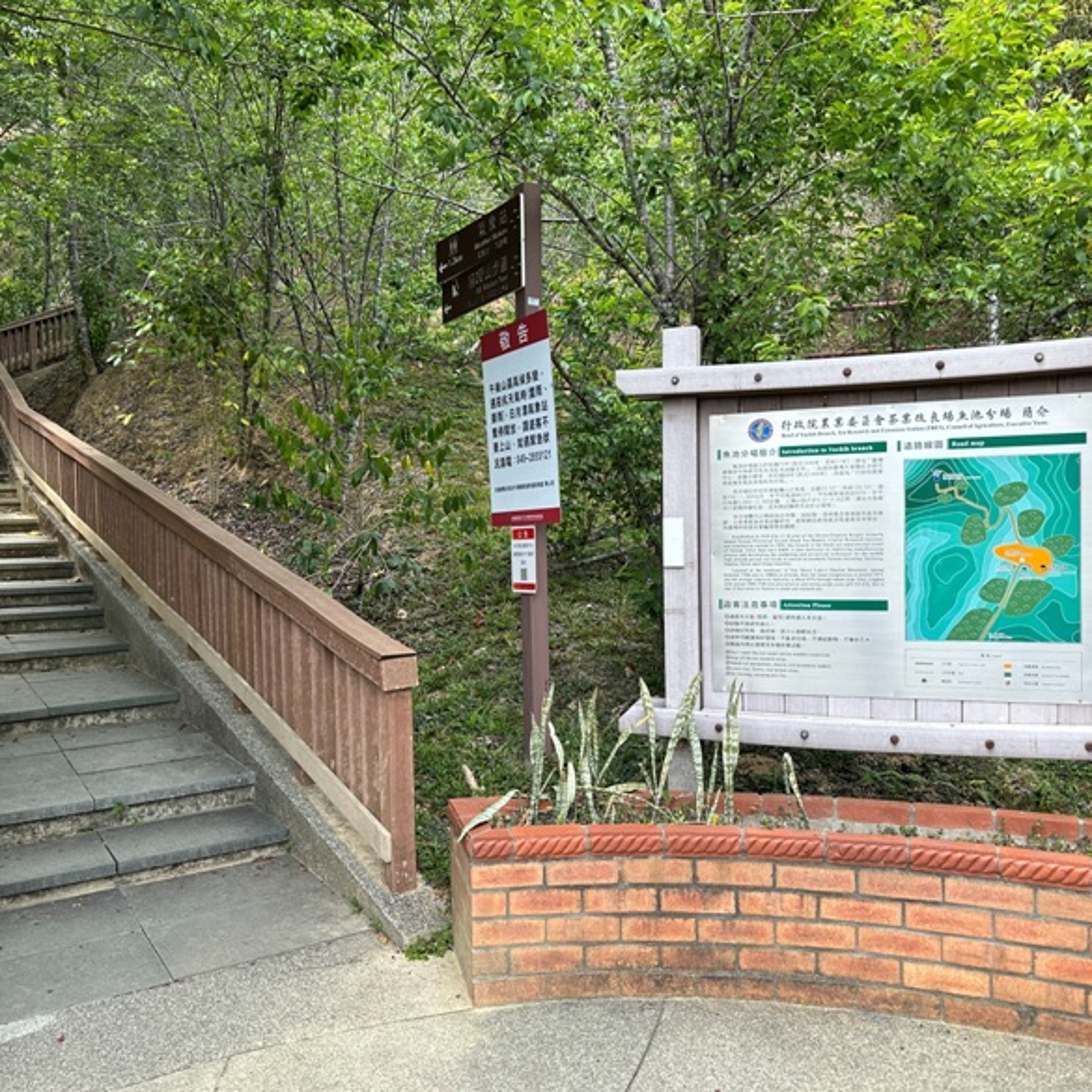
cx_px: 455
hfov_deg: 55.3
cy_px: 551
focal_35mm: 29
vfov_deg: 55.6
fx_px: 1035
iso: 80
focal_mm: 6.86
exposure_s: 1/663
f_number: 1.78
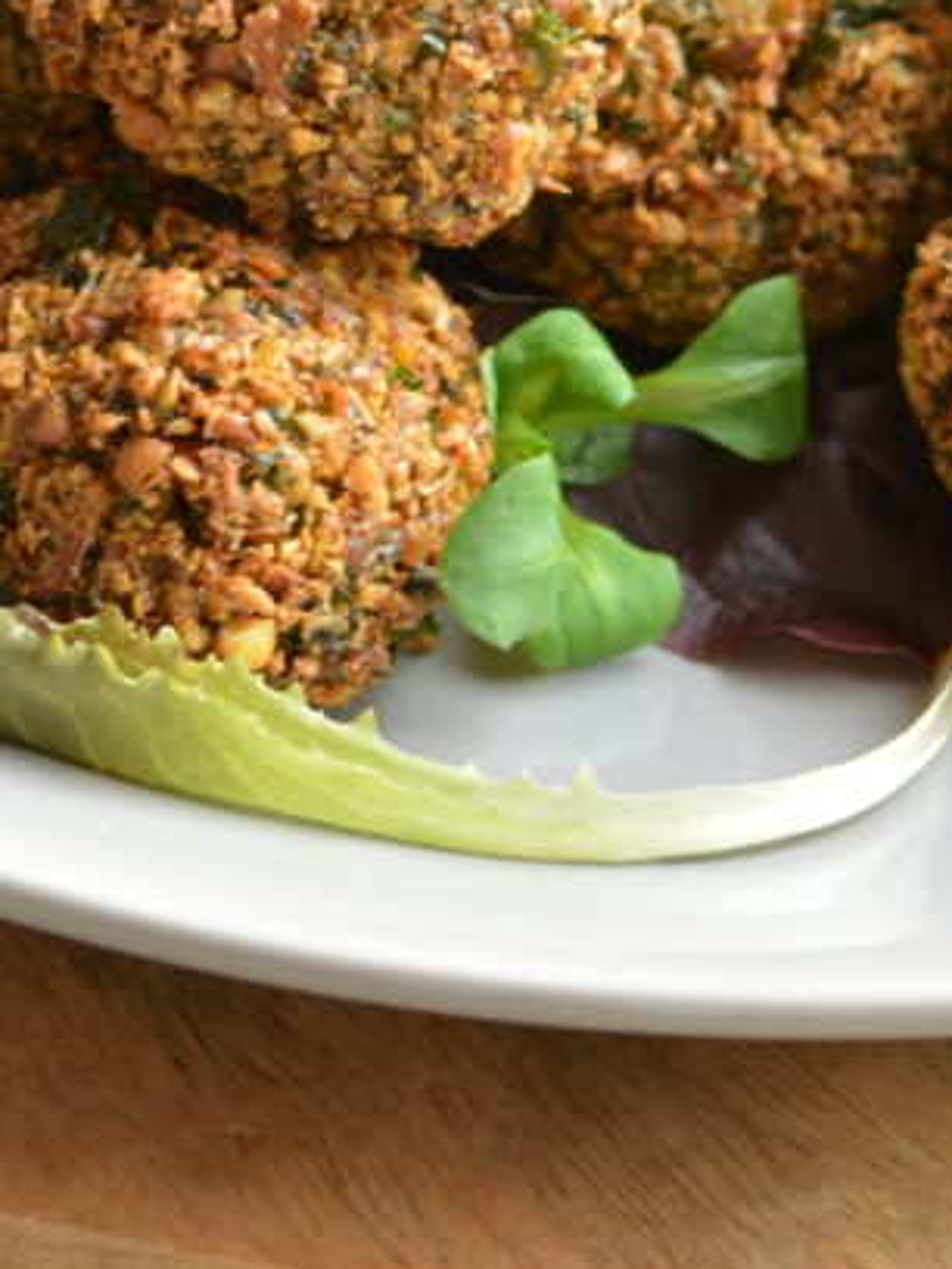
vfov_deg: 5.2
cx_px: 266
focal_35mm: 380
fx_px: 13942
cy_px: -255
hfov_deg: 3.9
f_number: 7.1
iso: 200
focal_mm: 105
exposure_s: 1/5
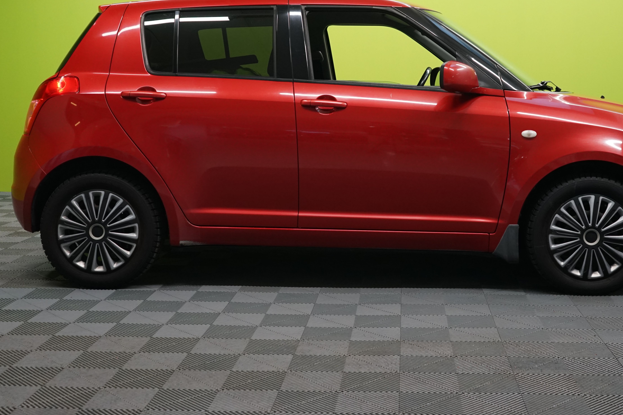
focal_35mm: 50
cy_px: 145
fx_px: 865
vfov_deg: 26.9
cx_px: 368
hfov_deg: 39.5
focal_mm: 37
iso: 1600
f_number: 4
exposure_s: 1/50
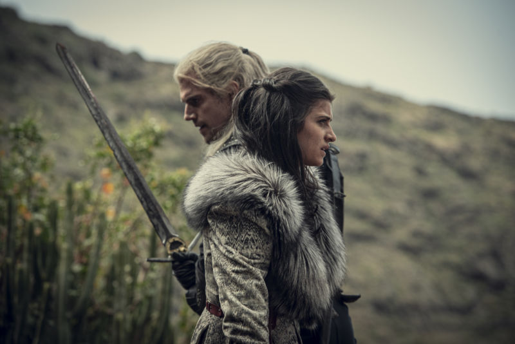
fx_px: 2218
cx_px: 258
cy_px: 172
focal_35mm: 155
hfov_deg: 13.2
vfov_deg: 8.9
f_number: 5
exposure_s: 1/1250
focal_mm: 155
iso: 800
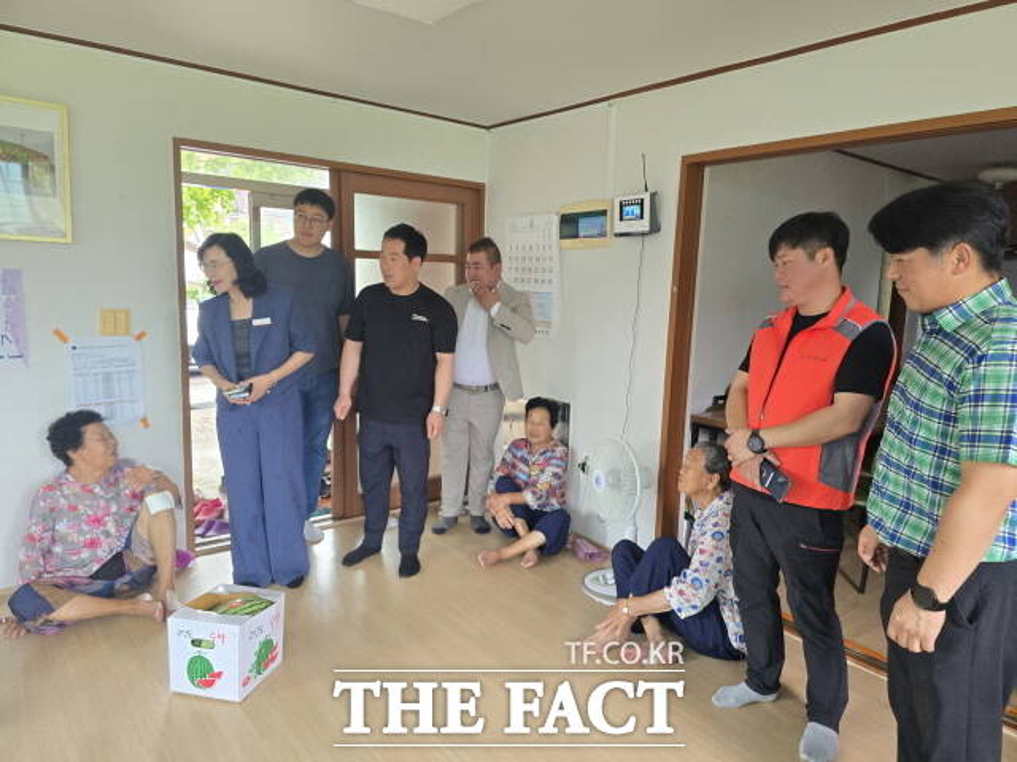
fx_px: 676
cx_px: 508
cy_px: 381
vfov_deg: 58.9
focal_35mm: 23
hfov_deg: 73.9
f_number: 1.7
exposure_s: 1/120
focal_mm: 6.3
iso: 320
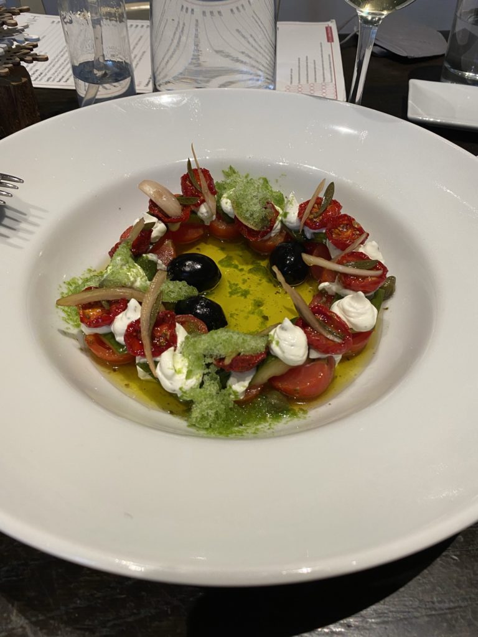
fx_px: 479
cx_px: 239
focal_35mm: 26
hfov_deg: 53.1
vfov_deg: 67.3
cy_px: 318
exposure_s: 1/50
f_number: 1.8
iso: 80
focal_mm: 4.25
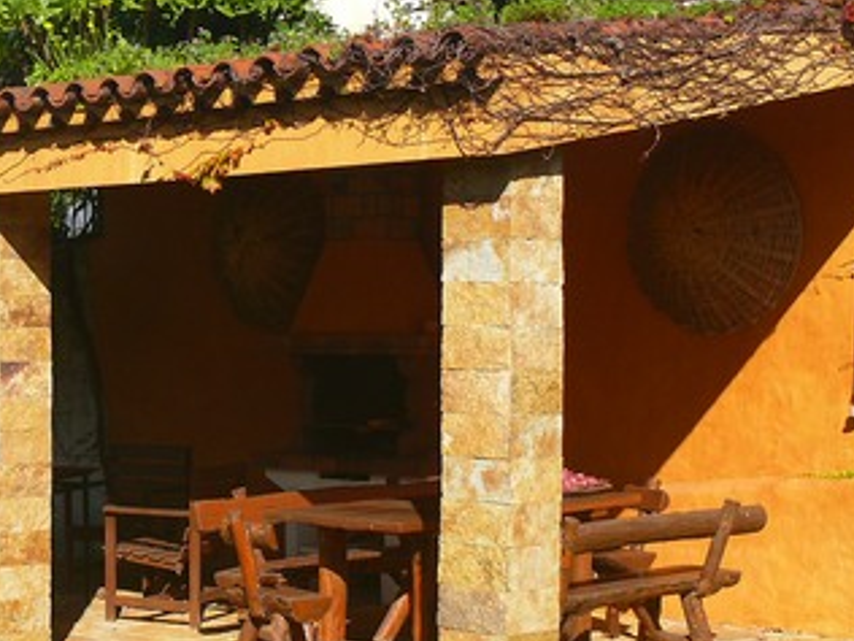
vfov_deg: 17.8
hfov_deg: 23.0
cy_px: 349
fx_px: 2048
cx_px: 84
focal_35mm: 83
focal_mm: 7.4
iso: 100
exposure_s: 1/500
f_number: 2.8
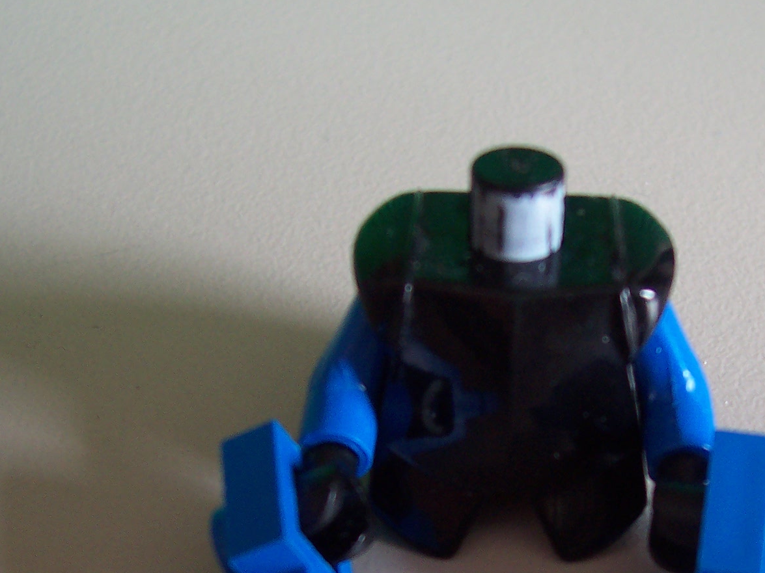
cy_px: 479
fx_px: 1414
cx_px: 553
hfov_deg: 29.9
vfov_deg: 22.5
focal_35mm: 64
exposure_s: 1/30
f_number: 2.8
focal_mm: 5.6
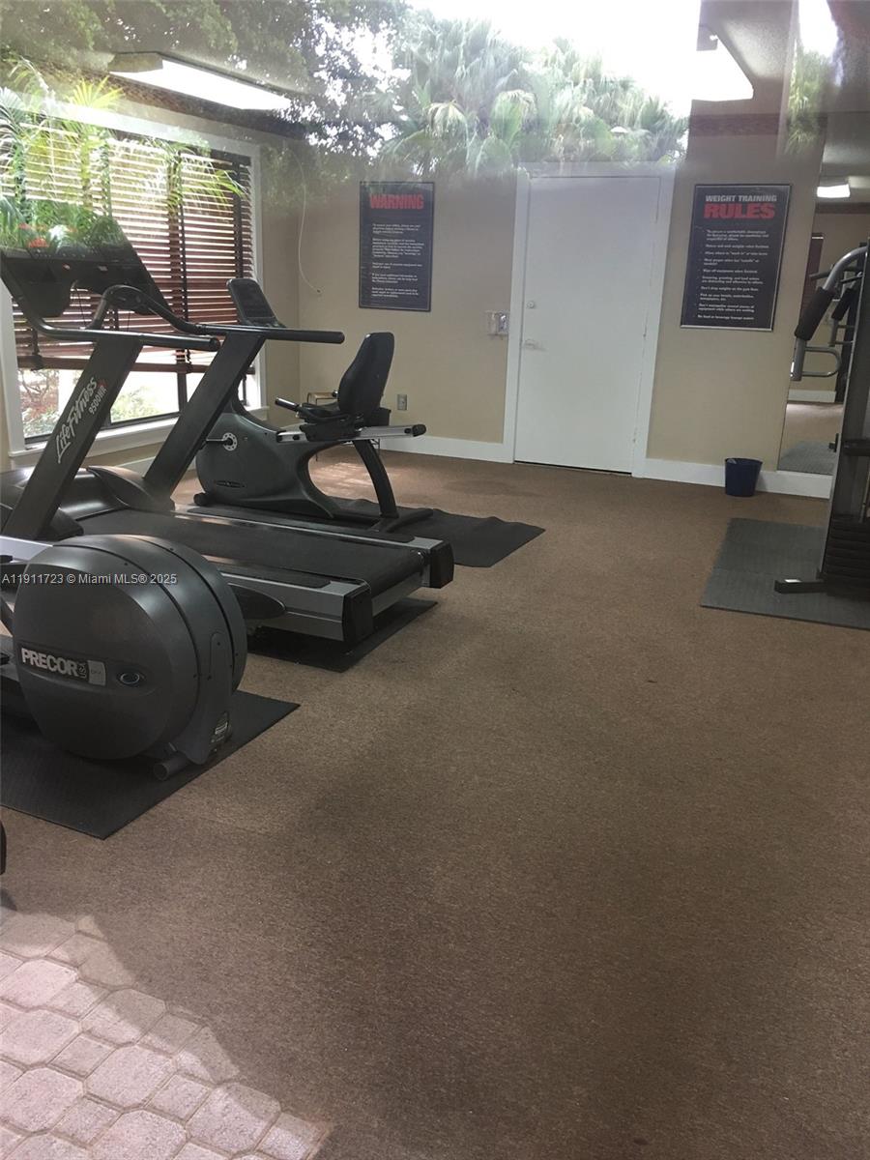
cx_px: 435
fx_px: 972
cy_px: 580
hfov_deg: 48.2
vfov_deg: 61.7
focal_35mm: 29
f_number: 2.2
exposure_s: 1/15
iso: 40
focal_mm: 4.15
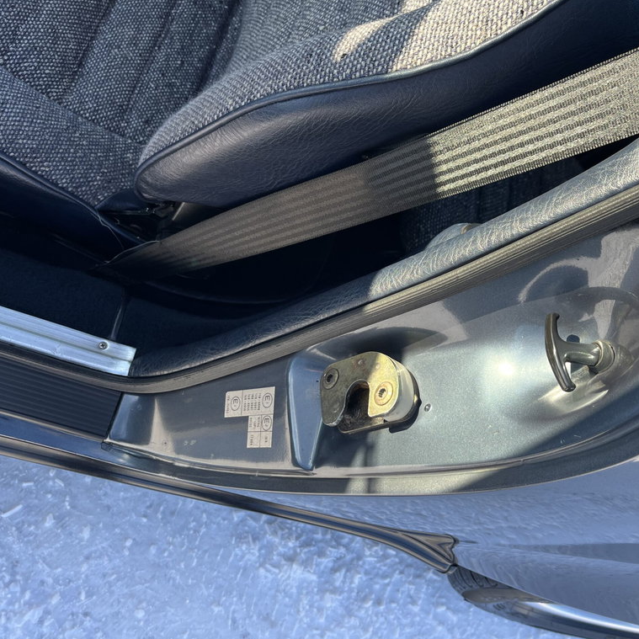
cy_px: 322
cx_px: 350
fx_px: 647
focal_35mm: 31
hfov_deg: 52.4
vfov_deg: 52.5
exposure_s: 1/469
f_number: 1.6
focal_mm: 5.1
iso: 50
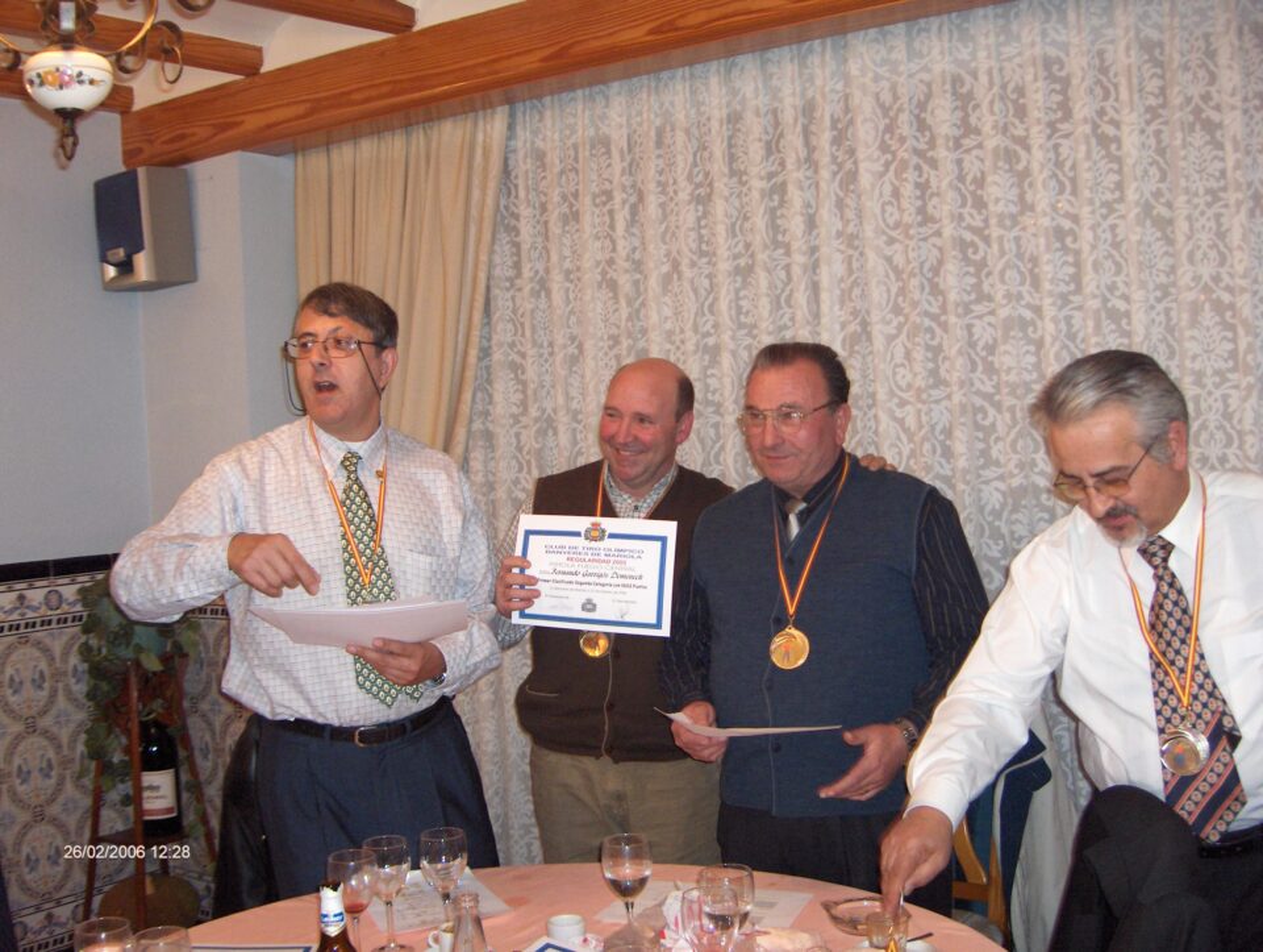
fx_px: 1425
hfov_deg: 47.8
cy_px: 476
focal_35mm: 39
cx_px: 632
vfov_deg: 36.9
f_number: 2.8
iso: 100
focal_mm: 8
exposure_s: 1/60
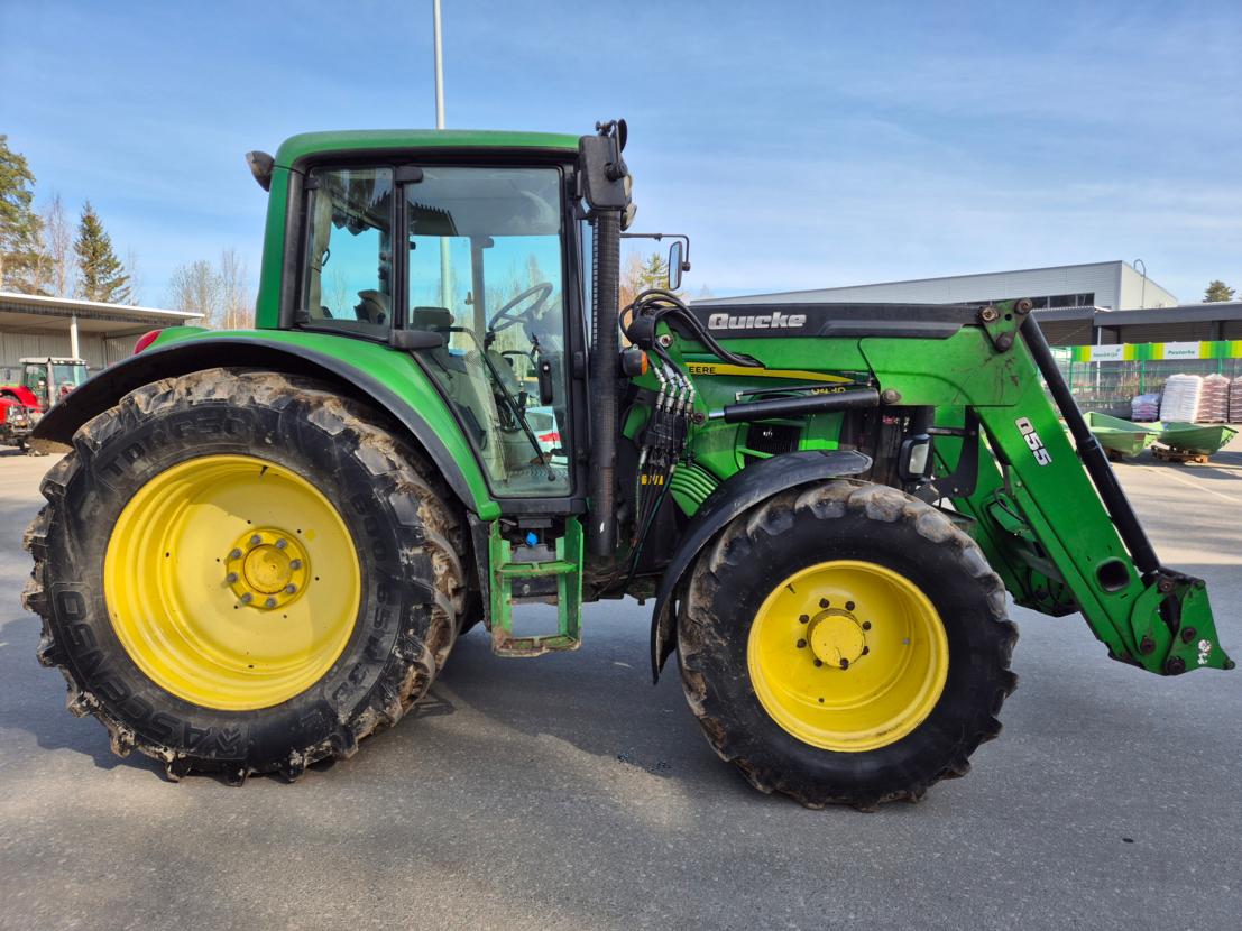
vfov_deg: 58.9
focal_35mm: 23
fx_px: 825
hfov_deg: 73.9
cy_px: 466
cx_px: 621
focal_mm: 5.4
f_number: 1.8
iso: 25
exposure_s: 1/938
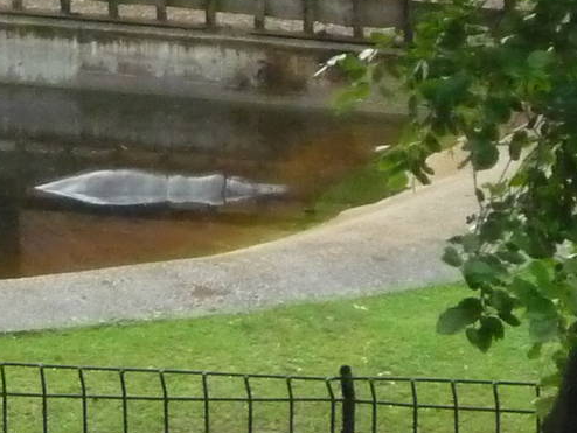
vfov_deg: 3.9
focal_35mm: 382
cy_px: -74
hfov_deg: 5.2
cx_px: -50
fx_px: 6370
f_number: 4.8
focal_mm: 15.3
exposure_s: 1/60
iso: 800
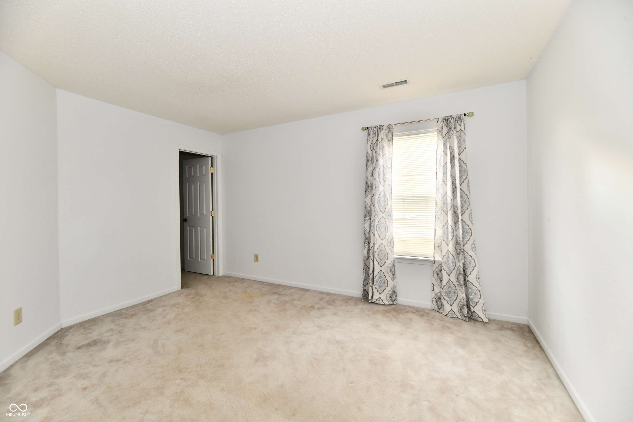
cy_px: 211
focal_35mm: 14
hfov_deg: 104.3
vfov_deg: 81.2
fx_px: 246
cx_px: 316
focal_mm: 14
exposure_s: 1/80
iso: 640
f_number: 6.3
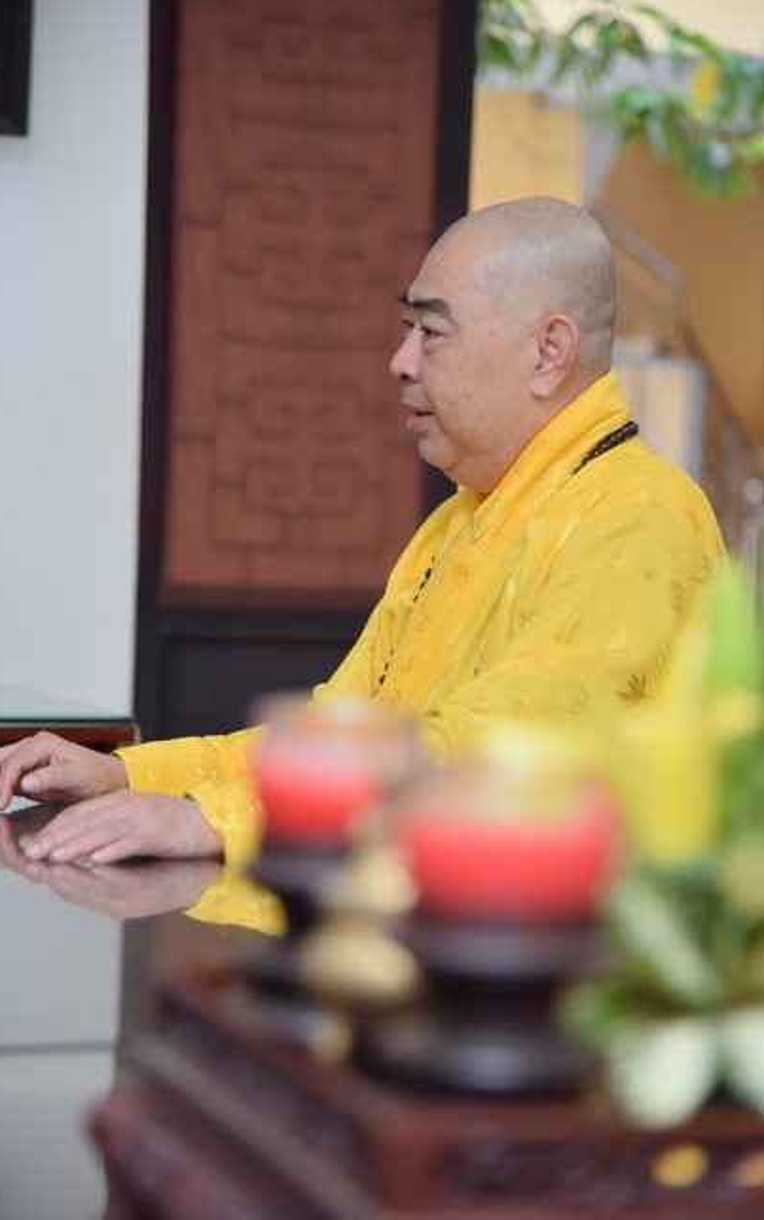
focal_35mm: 108
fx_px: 3595
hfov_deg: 12.1
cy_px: 608
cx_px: 355
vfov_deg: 19.3
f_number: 4.5
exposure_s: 1/160
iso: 1250
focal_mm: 105
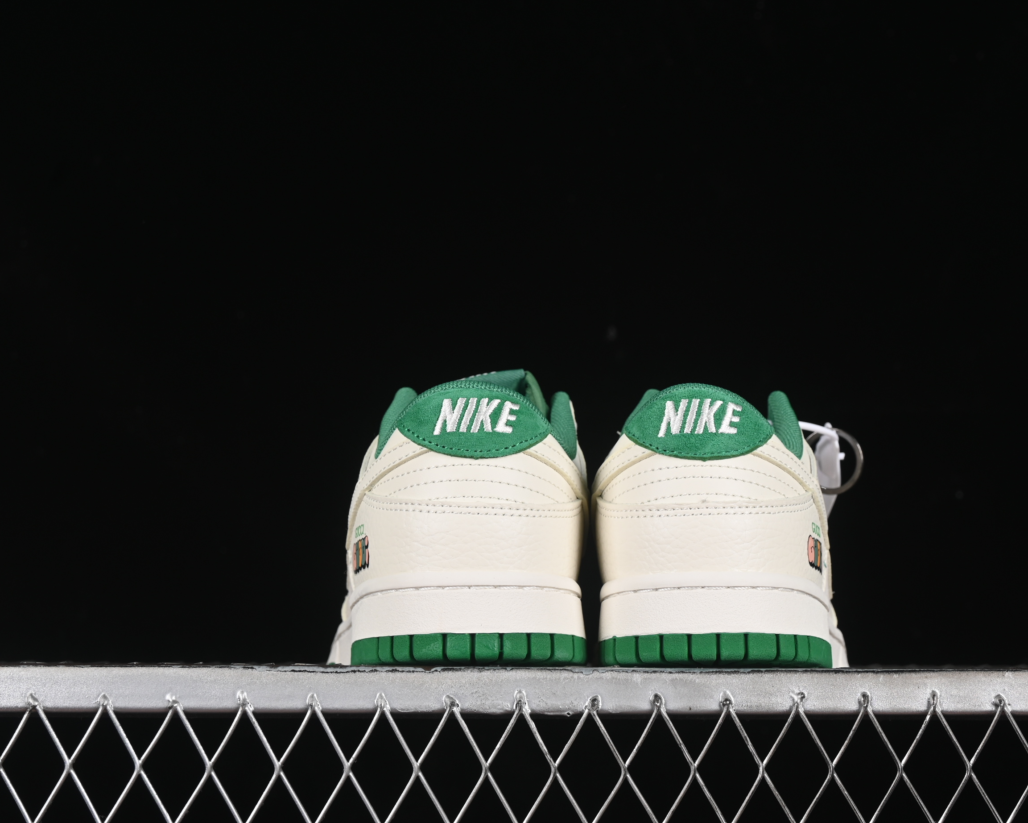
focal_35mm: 85
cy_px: 410
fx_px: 2586
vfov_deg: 18.1
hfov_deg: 22.5
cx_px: 608
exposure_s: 1/80
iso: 160
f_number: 8
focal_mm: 50
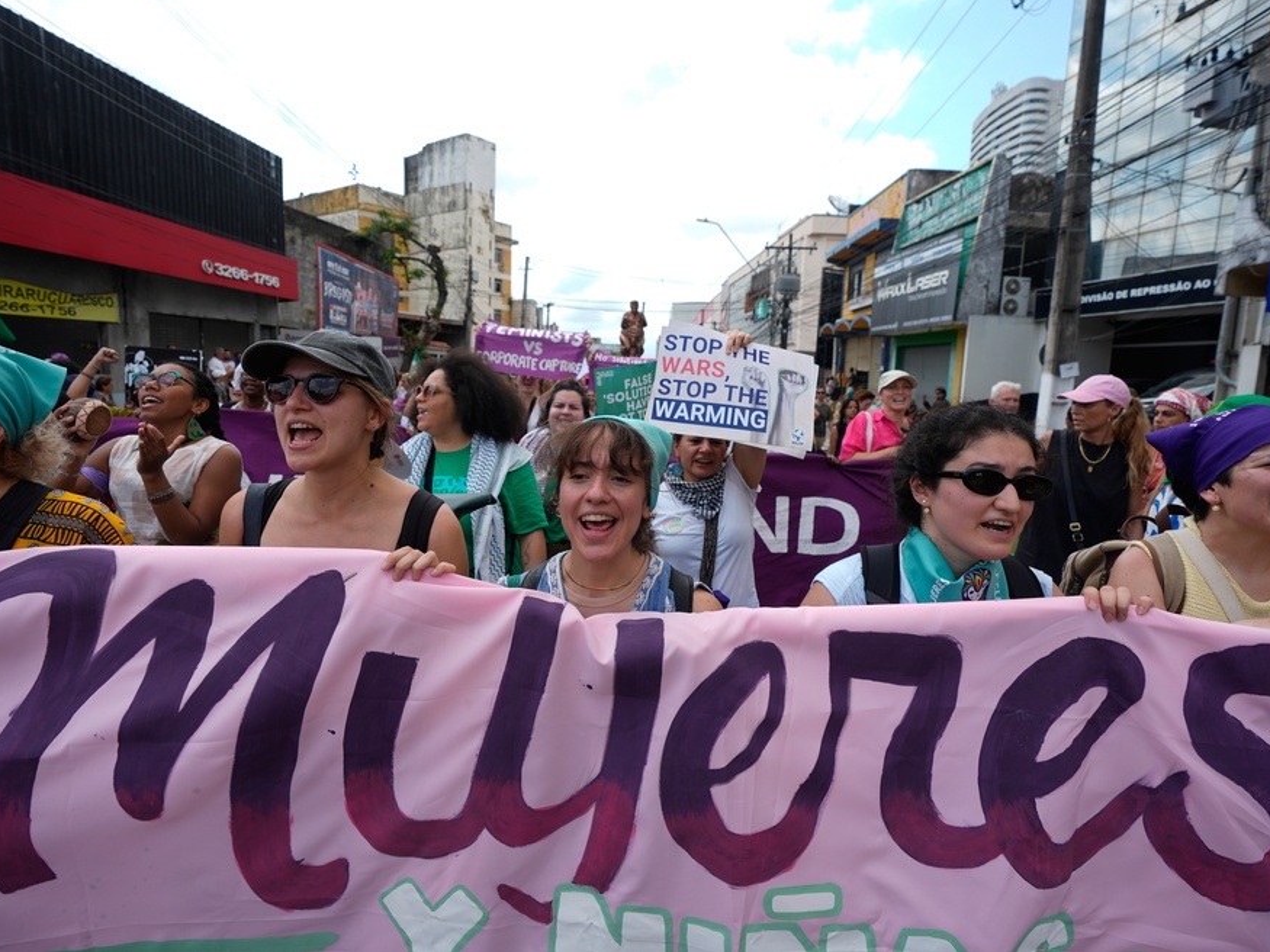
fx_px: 660
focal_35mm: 18
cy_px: 458
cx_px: 621
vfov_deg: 71.6
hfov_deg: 87.7
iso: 200
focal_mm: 16
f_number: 4
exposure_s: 1/1250
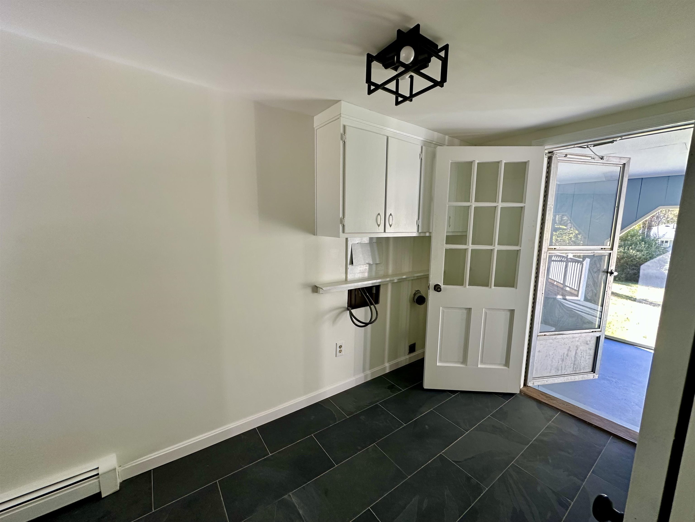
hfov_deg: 102.1
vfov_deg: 85.7
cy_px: 261
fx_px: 281
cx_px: 348
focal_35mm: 14
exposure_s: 1/99
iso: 160
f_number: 2.2
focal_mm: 2.22
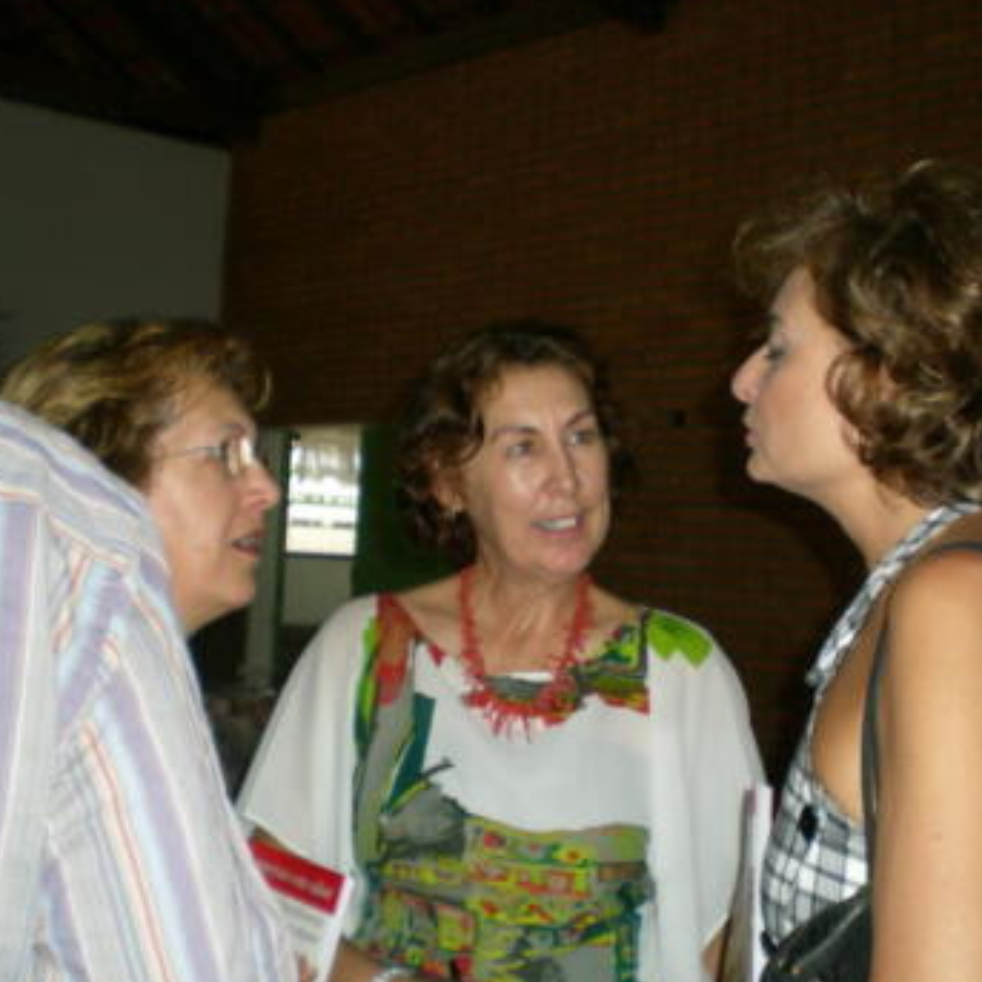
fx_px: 1573
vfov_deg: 34.7
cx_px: 558
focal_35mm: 49
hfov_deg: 34.6
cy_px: 525
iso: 64
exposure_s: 1/60
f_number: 3.1
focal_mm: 6.3
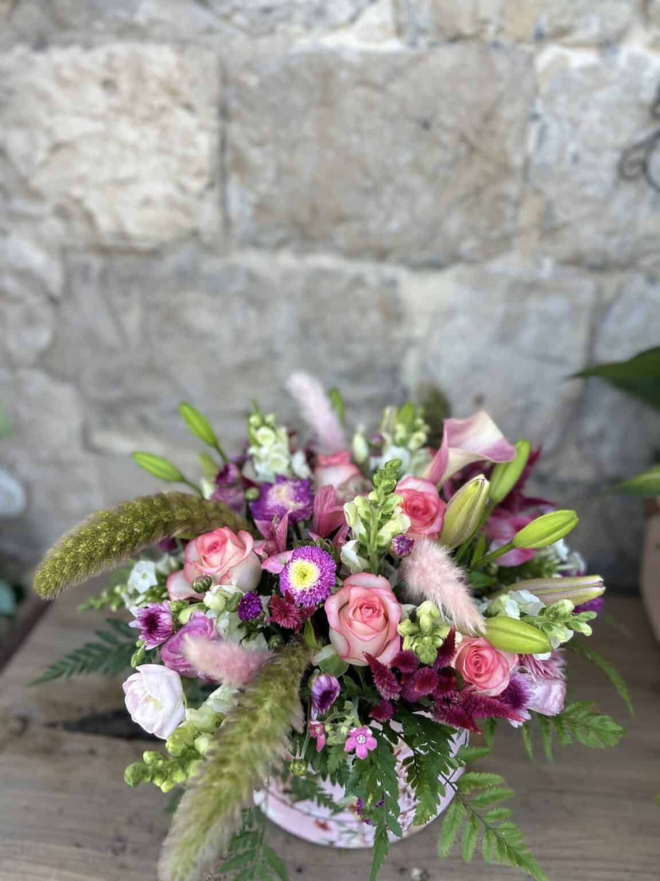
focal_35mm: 26
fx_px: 661
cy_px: 440
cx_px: 330
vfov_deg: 67.3
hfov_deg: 53.1
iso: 50
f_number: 1.5
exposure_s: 1/497
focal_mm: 5.7
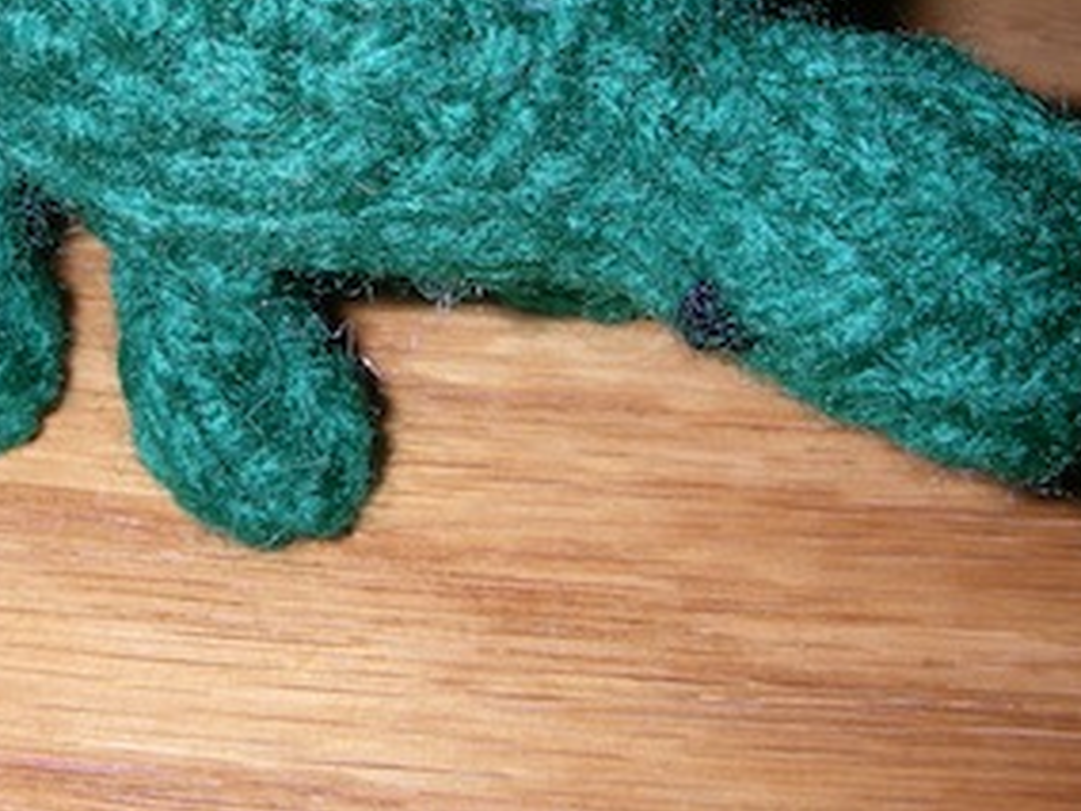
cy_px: 109
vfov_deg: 21.5
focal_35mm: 67
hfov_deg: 28.5
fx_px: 2092
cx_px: 255
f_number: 6.6
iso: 64
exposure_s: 1/40
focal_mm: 6.3
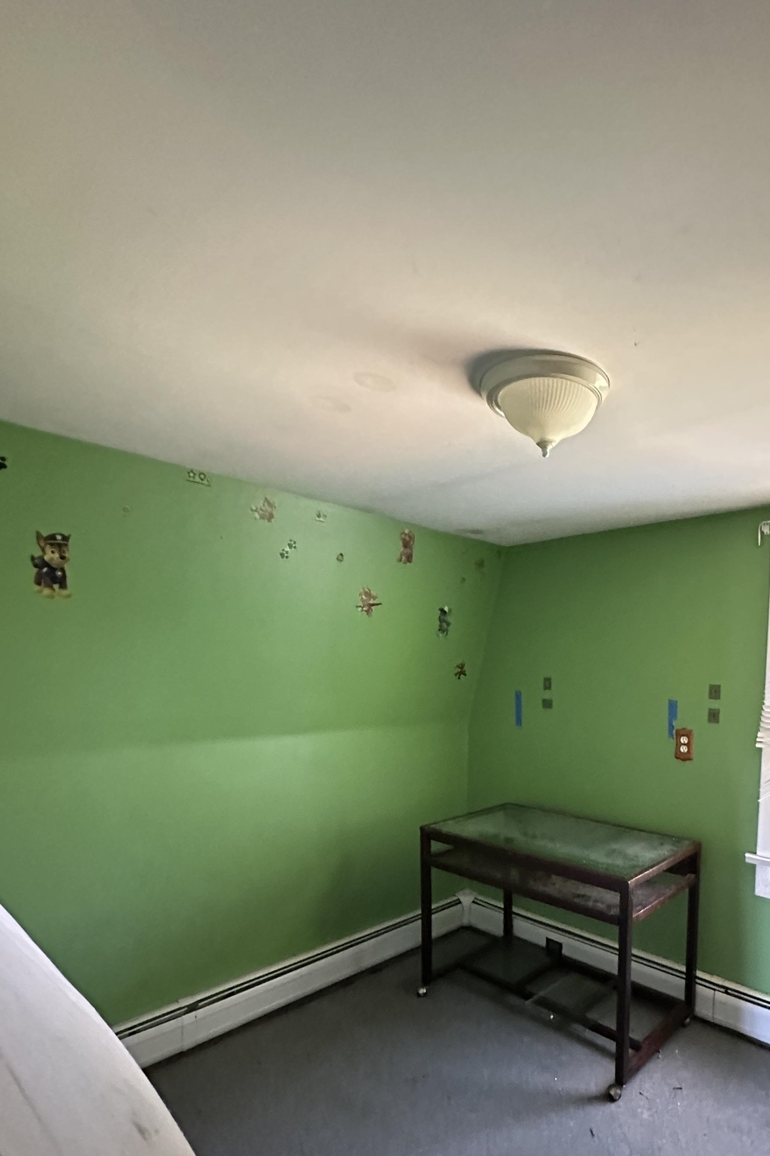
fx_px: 610
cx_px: 523
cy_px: 721
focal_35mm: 19
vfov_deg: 85.3
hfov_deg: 62.7
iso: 1250
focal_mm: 2.22
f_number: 2.2
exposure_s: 1/48
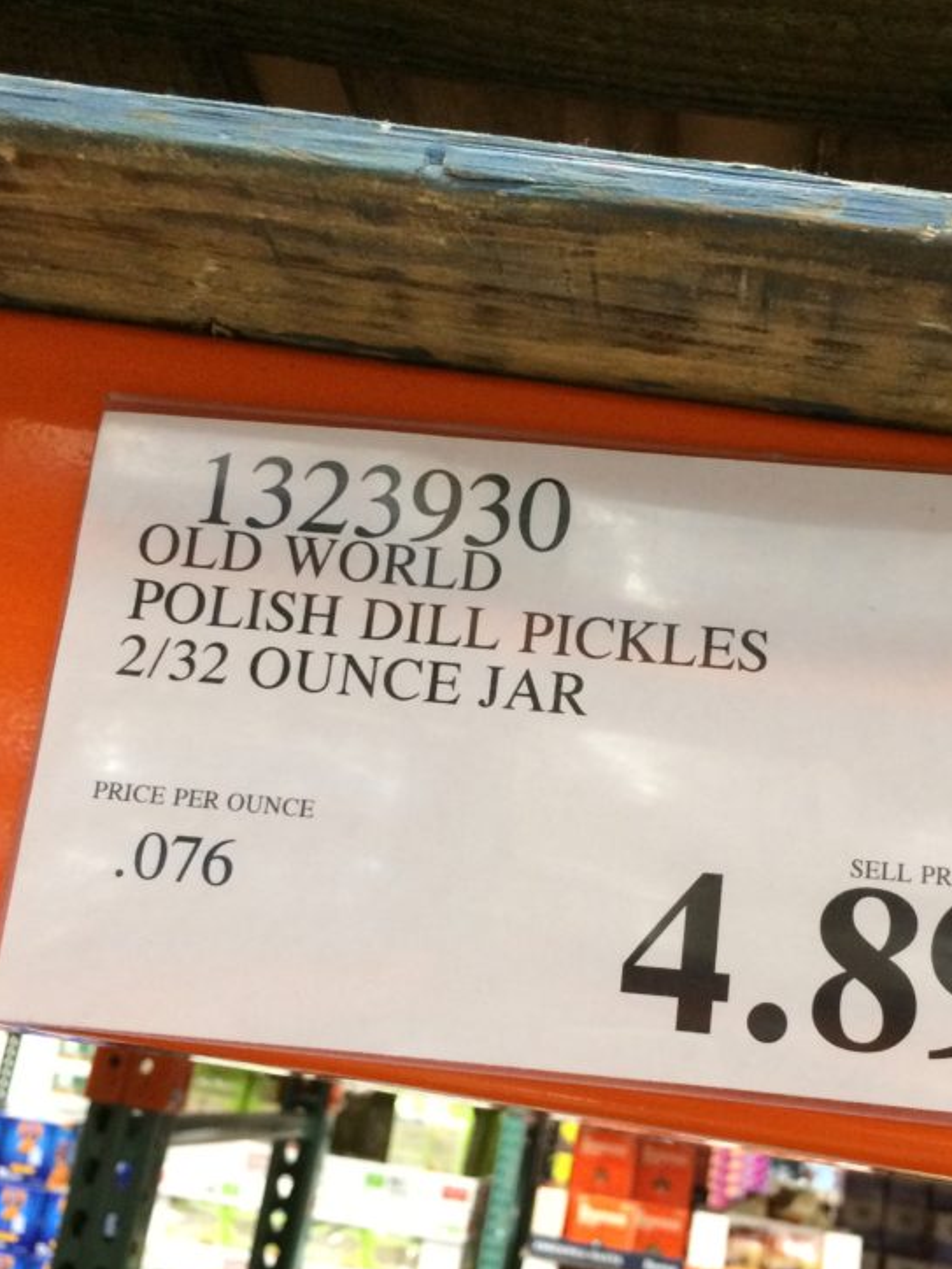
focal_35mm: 41
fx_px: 1503
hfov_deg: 34.9
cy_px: 724
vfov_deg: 45.7
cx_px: 615
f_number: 2.2
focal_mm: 4.15
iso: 200
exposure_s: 1/30
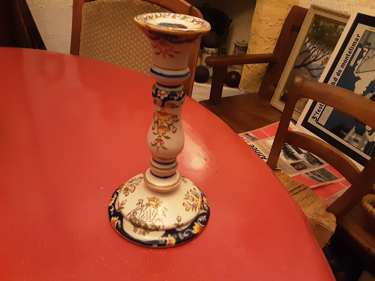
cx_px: 188
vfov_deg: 49.7
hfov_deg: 63.4
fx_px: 303
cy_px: 140
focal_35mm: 28
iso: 640
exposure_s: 1/20
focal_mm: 2.9
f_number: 1.9
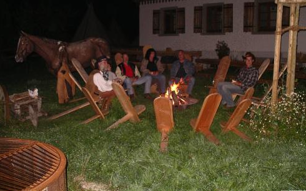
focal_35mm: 40
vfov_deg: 31.9
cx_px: 155
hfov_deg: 49.3
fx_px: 334
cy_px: 76
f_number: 2.8
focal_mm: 7.8
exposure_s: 1/40
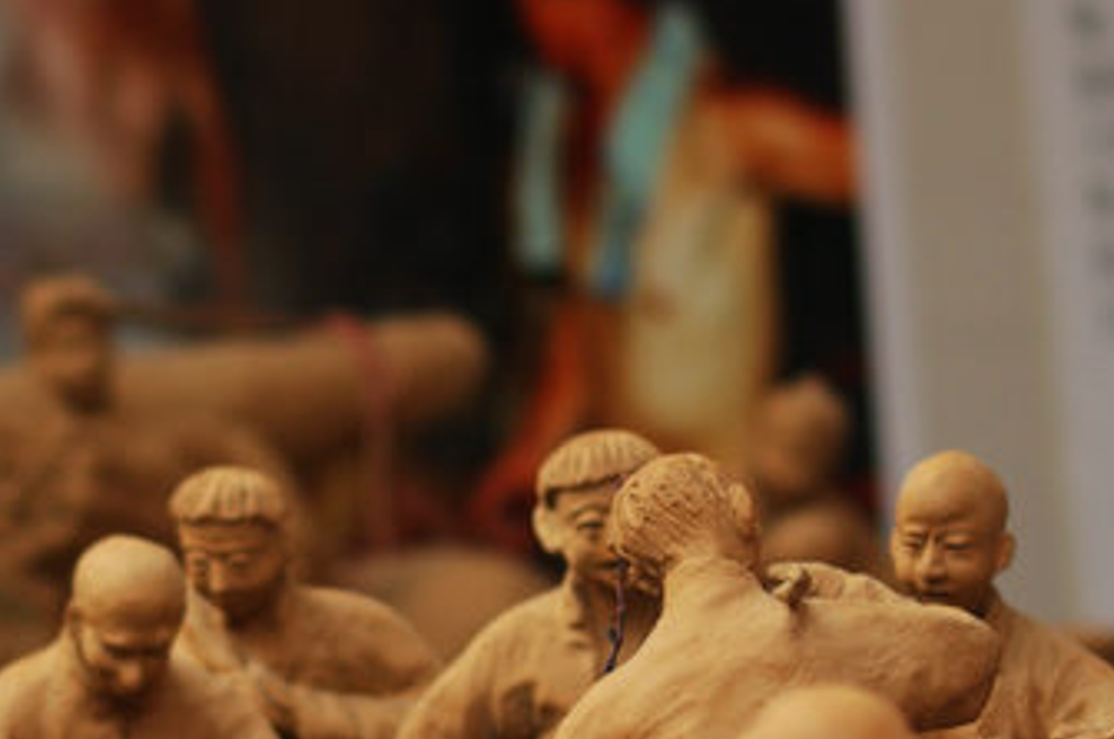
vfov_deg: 5.1
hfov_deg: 7.7
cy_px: 770
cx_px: 232
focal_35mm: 268
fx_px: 8287
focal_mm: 75
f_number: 4.5
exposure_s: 1/125
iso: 125
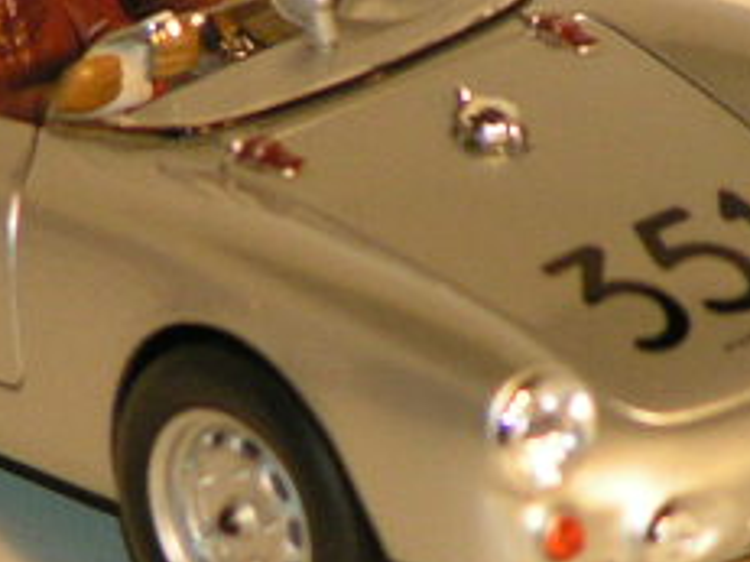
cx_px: 250
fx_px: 20421
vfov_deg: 1.6
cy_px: 387
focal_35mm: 943
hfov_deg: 2.1
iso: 160
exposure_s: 1/400
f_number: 3.5
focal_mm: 52
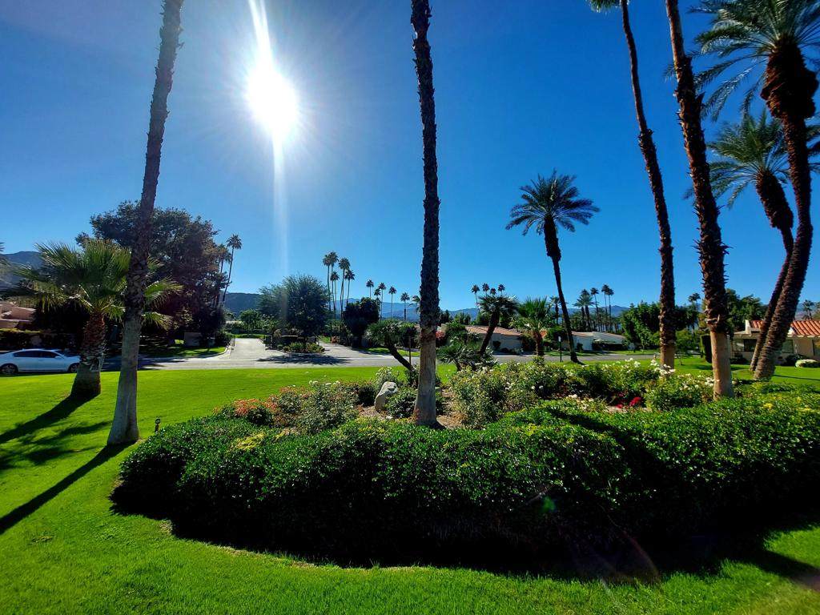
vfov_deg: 89.9
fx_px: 308
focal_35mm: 13
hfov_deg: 106.2
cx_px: 410
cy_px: 308
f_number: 2.2
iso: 50
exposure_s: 1/1667
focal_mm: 1.74
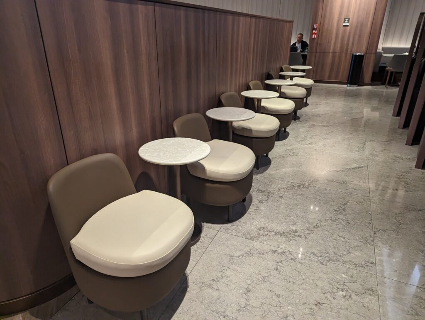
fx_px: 295
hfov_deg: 71.5
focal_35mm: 24
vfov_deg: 56.9
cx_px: 212
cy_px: 160
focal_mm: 6.81
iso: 1574
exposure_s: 1/160
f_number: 1.85
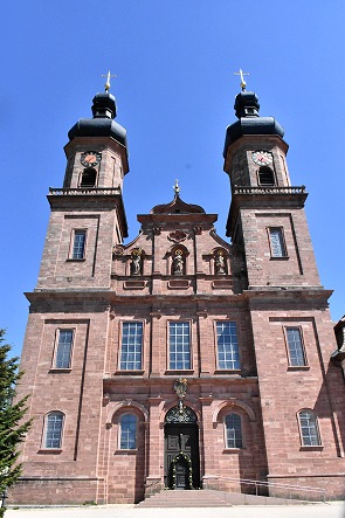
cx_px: 172
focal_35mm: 27
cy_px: 259
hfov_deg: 47.9
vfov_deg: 67.4
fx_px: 388
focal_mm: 18
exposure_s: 1/8000
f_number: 10
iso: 5000
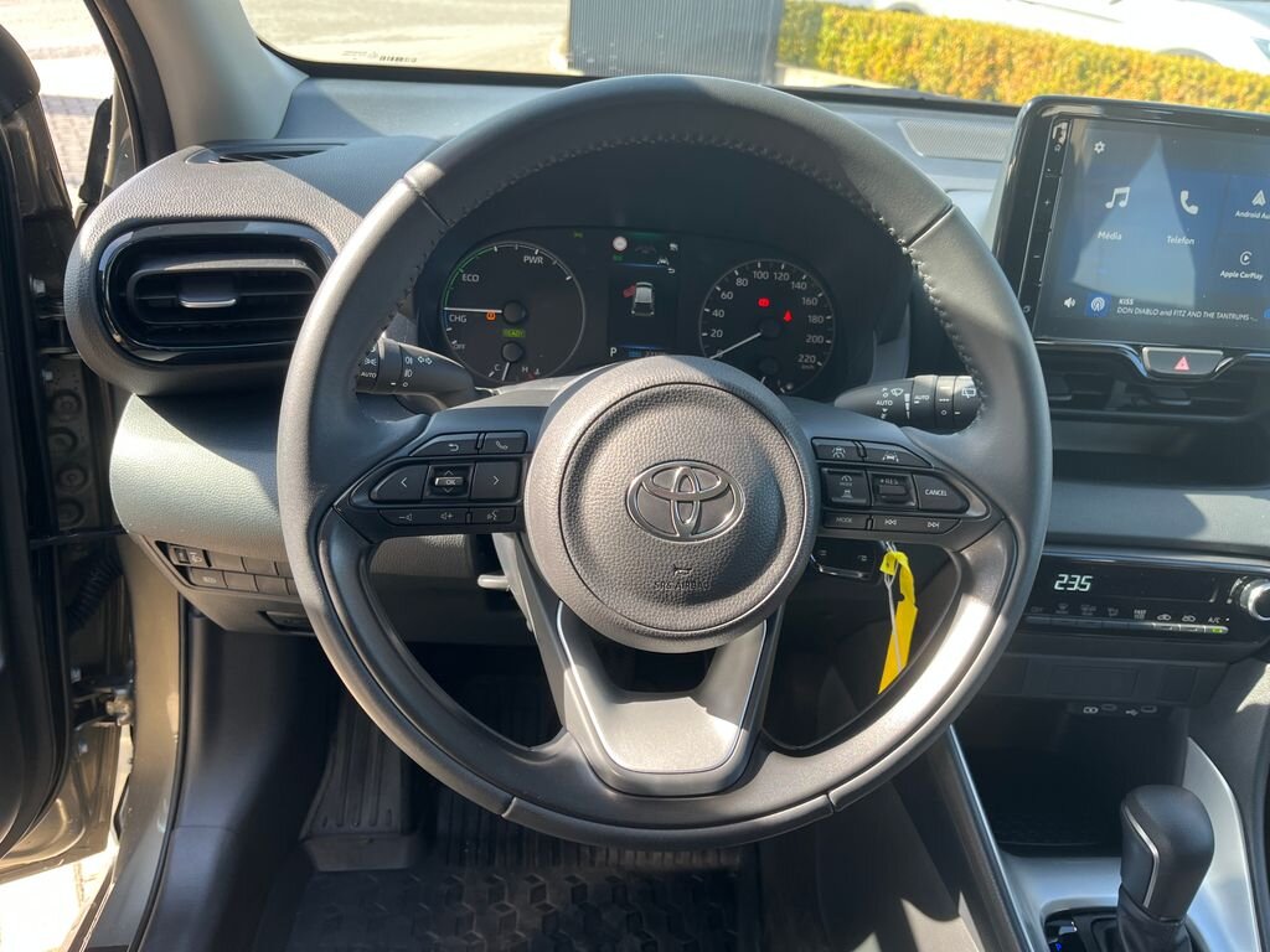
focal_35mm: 26
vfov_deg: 53.1
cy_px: 476
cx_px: 635
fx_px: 954
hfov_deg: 67.3
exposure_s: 1/122
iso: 40
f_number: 1.6
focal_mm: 5.1
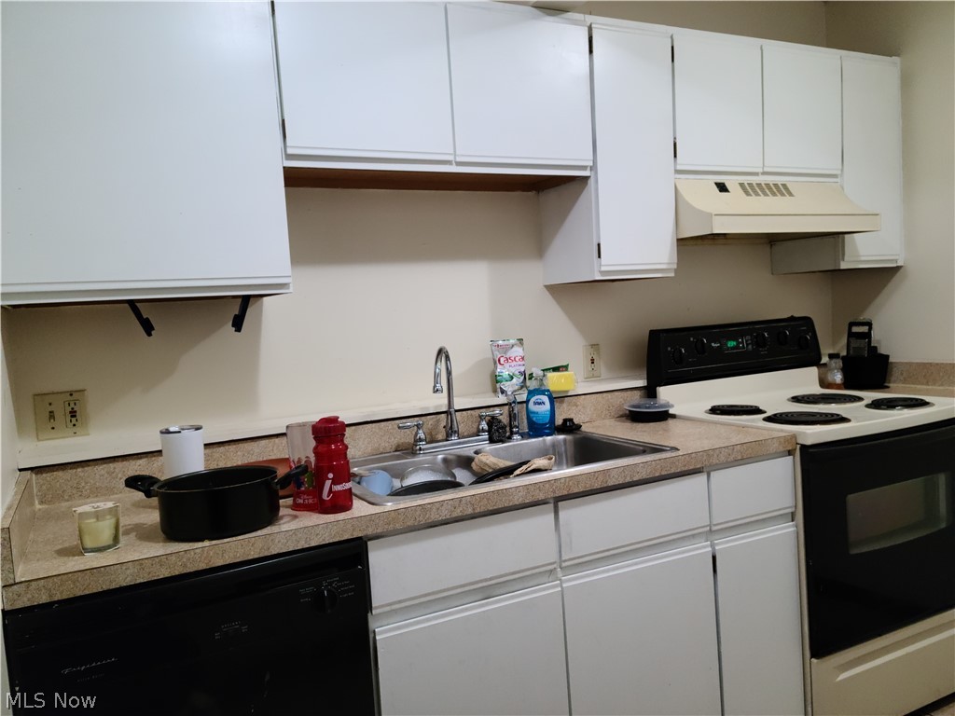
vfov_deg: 49.7
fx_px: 772
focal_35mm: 28
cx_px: 478
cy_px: 358
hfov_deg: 63.4
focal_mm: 5.9
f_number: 2
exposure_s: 1/40
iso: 320
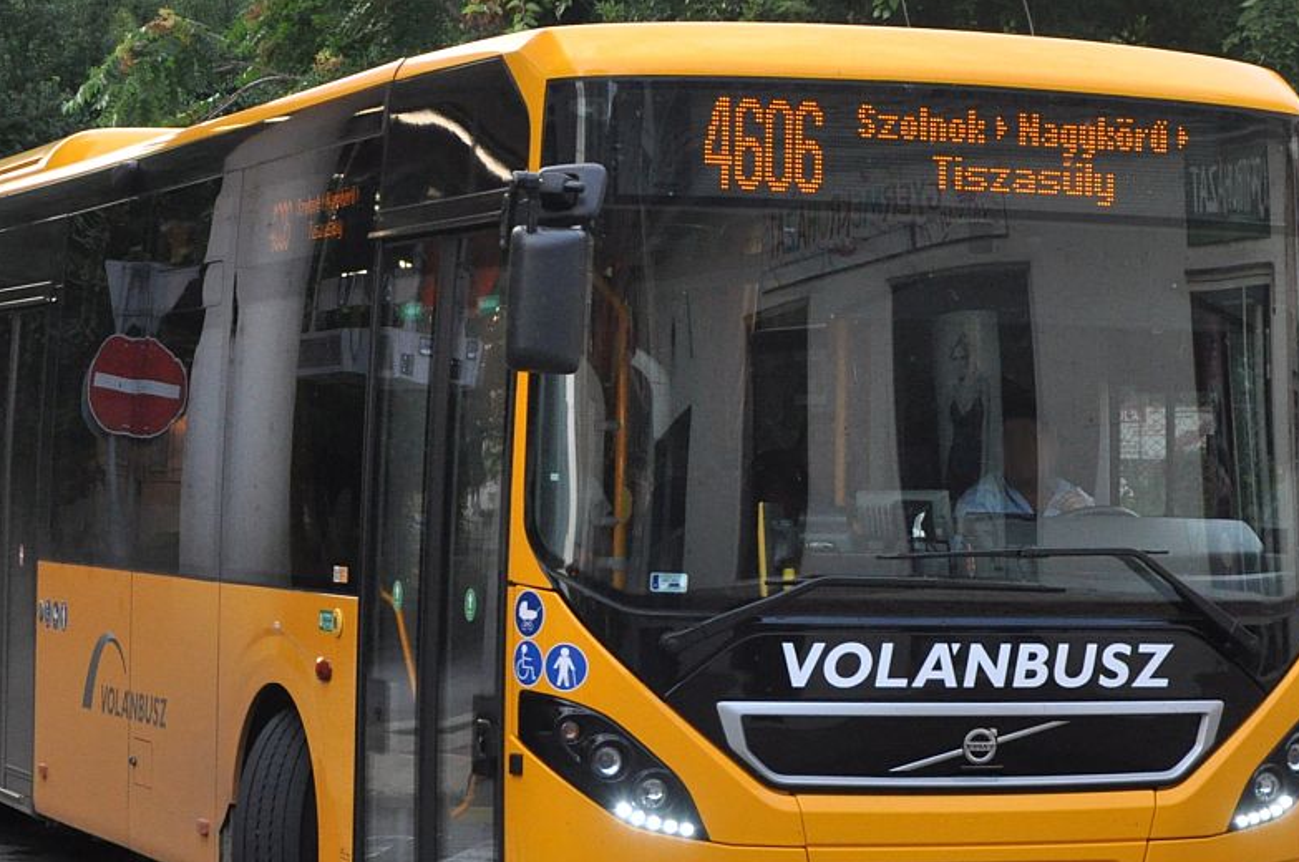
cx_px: 585
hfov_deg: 19.8
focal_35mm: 103
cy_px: 421
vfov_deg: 13.3
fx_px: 3712
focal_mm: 38
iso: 1100
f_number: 4.5
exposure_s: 1/500
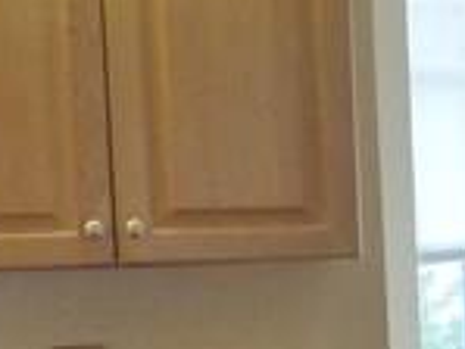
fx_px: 1842
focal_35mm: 137
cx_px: 902
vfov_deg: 10.7
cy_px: 371
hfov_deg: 12.7
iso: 400
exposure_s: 1/60
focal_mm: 3.58
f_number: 2.8
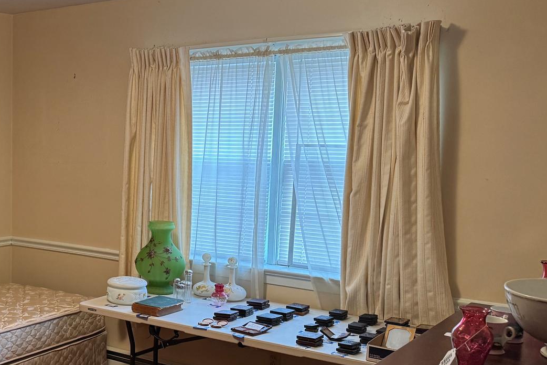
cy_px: 216
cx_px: 43
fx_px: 745
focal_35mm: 49
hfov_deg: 37.4
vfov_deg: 27.5
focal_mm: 6.76
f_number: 1.78
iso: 250
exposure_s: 1/60
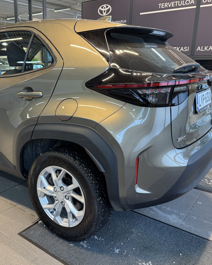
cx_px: 62
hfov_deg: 44.7
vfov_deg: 55.7
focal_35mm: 32
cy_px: 131
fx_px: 251
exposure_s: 1/100
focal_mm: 6.76
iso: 200
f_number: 1.78
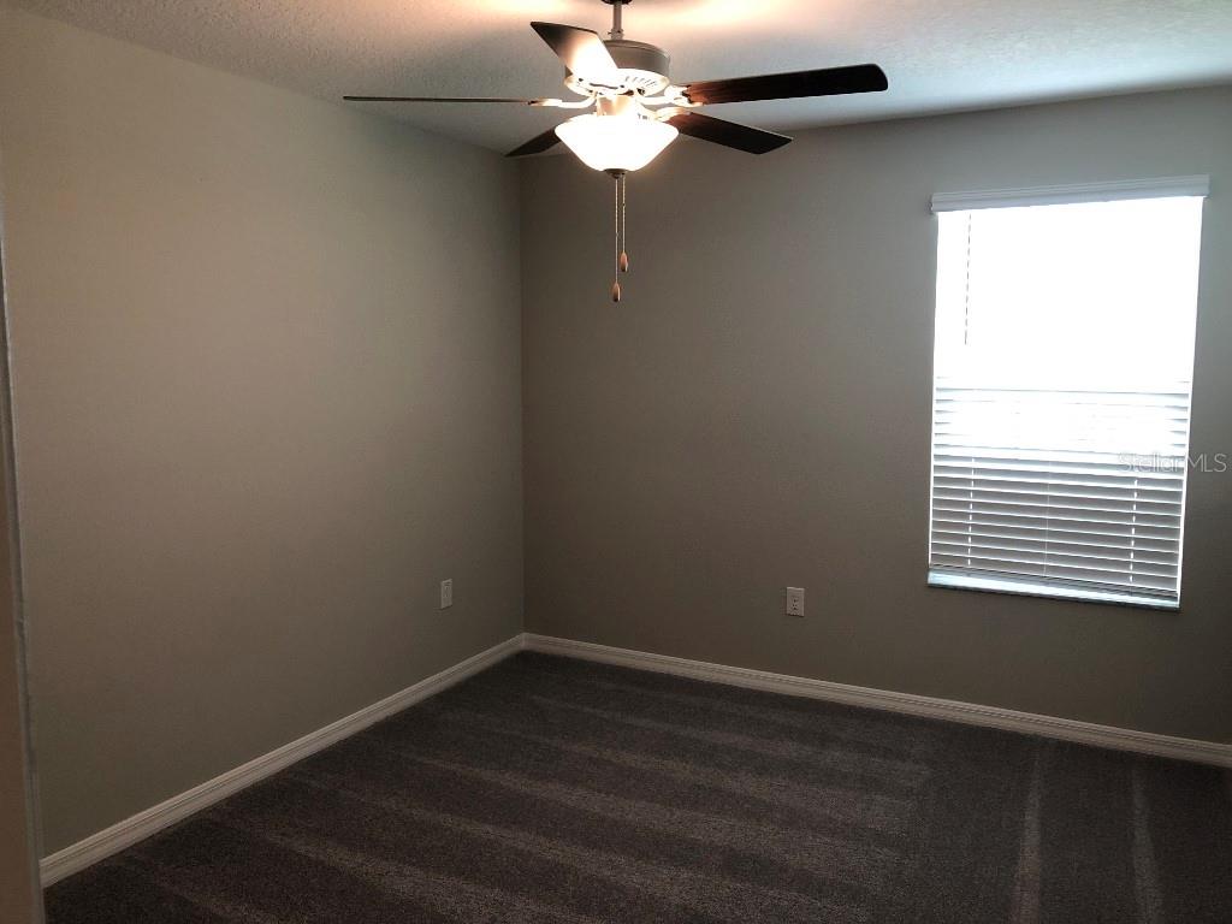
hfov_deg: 63.4
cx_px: 616
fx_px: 997
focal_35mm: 28
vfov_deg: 49.7
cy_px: 462
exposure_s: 1/30
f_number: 1.8
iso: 40
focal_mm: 3.99
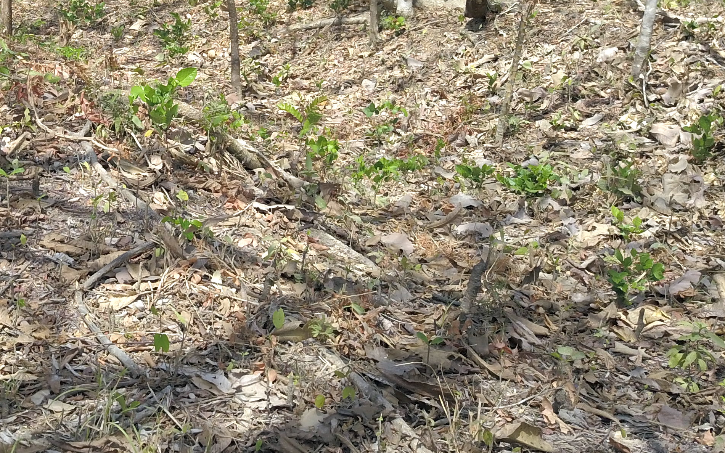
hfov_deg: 33.6
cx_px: 97
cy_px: 51
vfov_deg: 21.9
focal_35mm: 58
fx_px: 1146
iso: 100
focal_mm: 4.73
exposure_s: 1/1149
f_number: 2.2
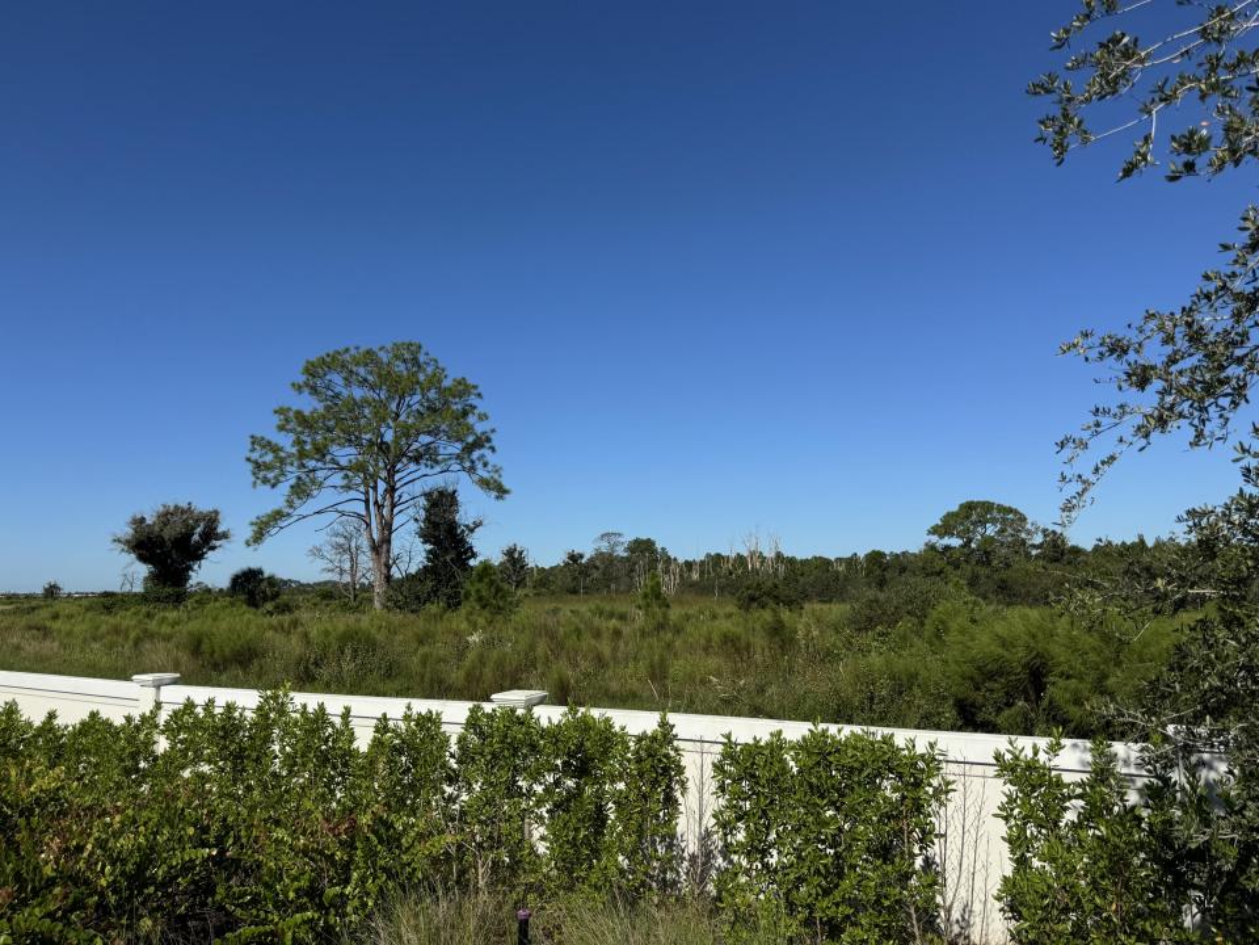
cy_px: 472
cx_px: 630
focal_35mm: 24
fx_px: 873
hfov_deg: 71.6
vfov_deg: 56.8
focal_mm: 6.76
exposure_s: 1/7092
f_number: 1.78
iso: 80
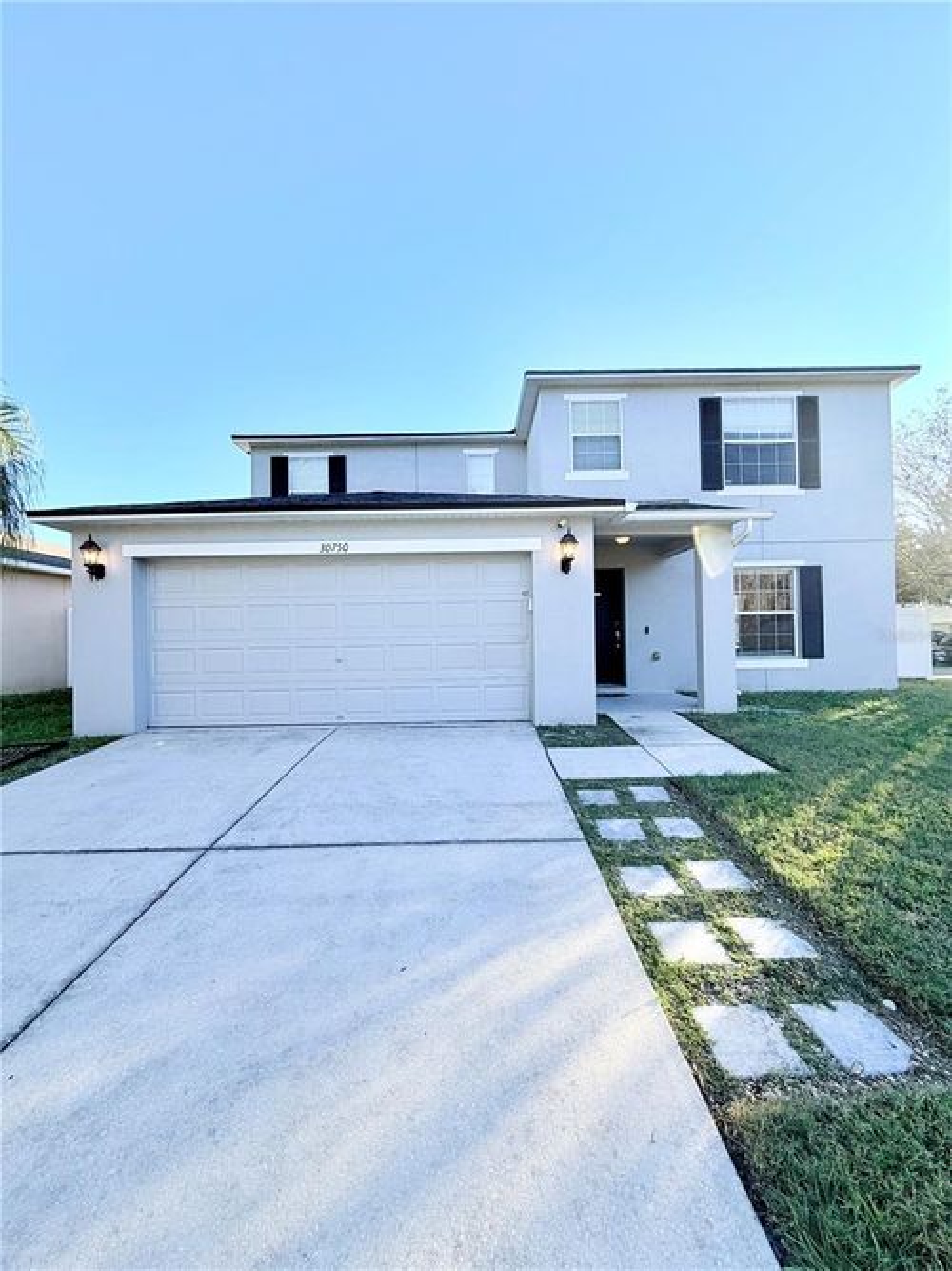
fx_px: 514
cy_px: 636
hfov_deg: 85.7
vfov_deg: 102.1
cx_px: 476
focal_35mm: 14
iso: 40
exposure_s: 1/518
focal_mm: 2.22
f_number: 2.2
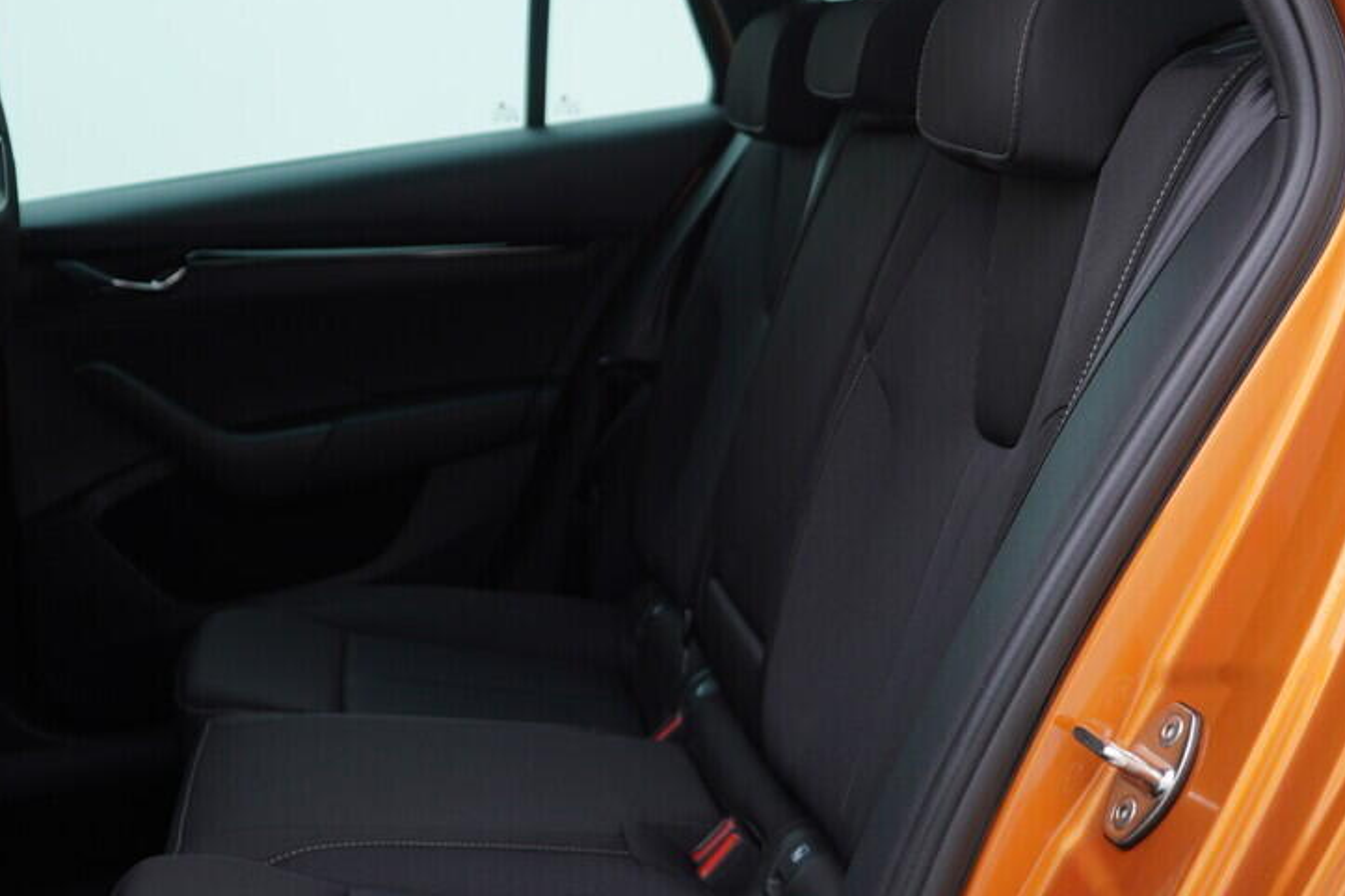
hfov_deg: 38.9
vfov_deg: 26.5
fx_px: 1905
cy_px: 415
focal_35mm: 51
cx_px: 670
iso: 125
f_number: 3.2
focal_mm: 24
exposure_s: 1/40
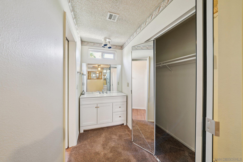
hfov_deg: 108.3
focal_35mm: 13
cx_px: 122
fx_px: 88
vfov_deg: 85.4
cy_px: 81
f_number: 8
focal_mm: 13
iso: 400
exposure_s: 1/4
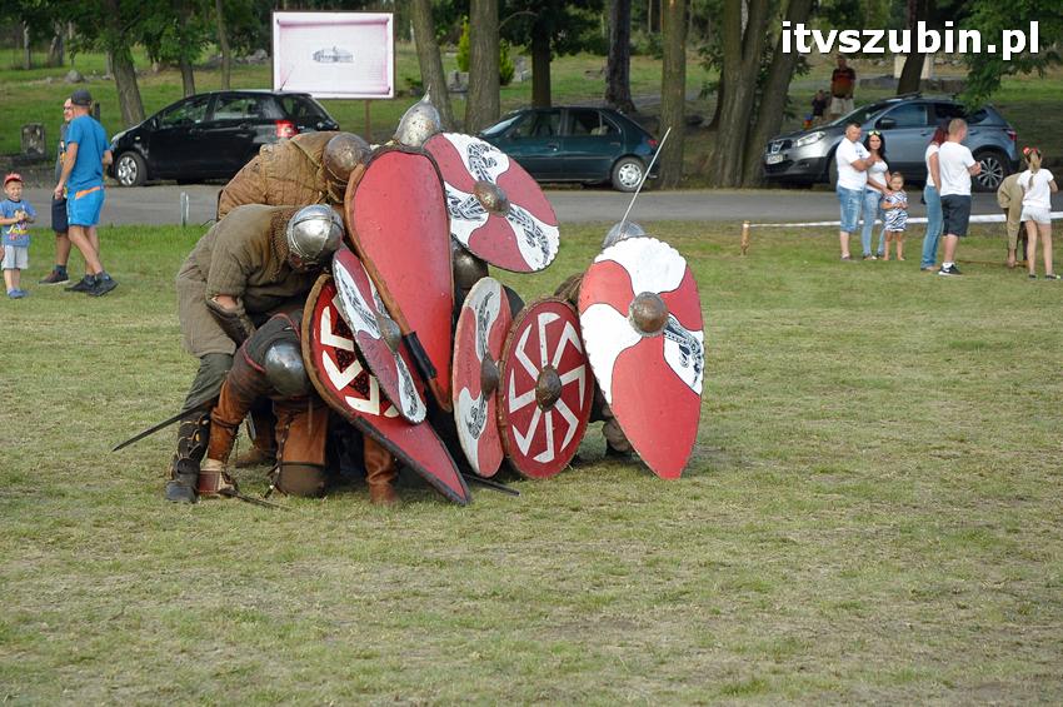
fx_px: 2743
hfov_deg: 21.9
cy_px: 354
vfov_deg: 14.7
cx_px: 532
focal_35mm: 93
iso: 800
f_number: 7.1
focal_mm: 62
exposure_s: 1/800
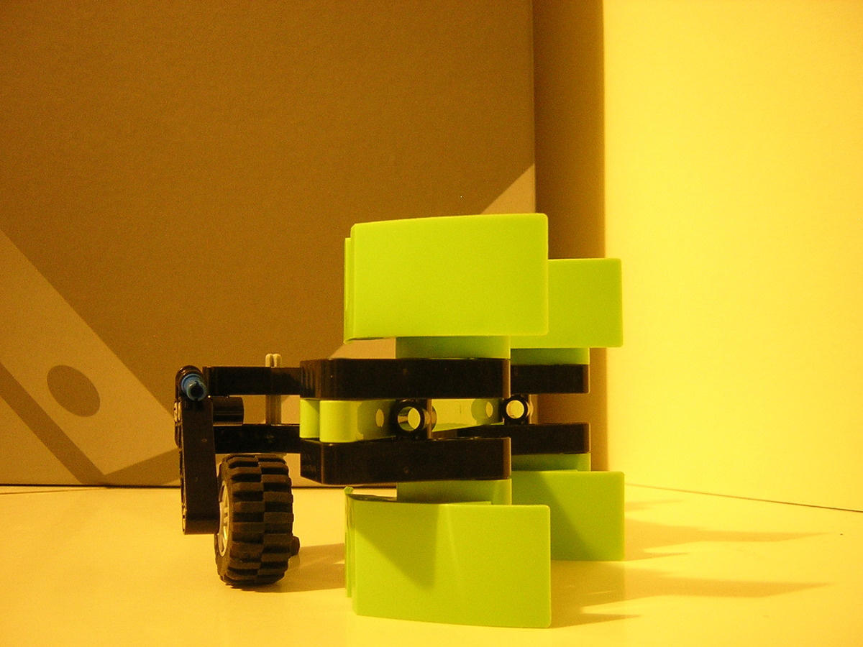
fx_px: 898
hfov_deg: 51.4
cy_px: 324
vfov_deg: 39.7
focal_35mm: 36
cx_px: 432
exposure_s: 1/3.6
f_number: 2.6
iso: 354
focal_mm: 4.7
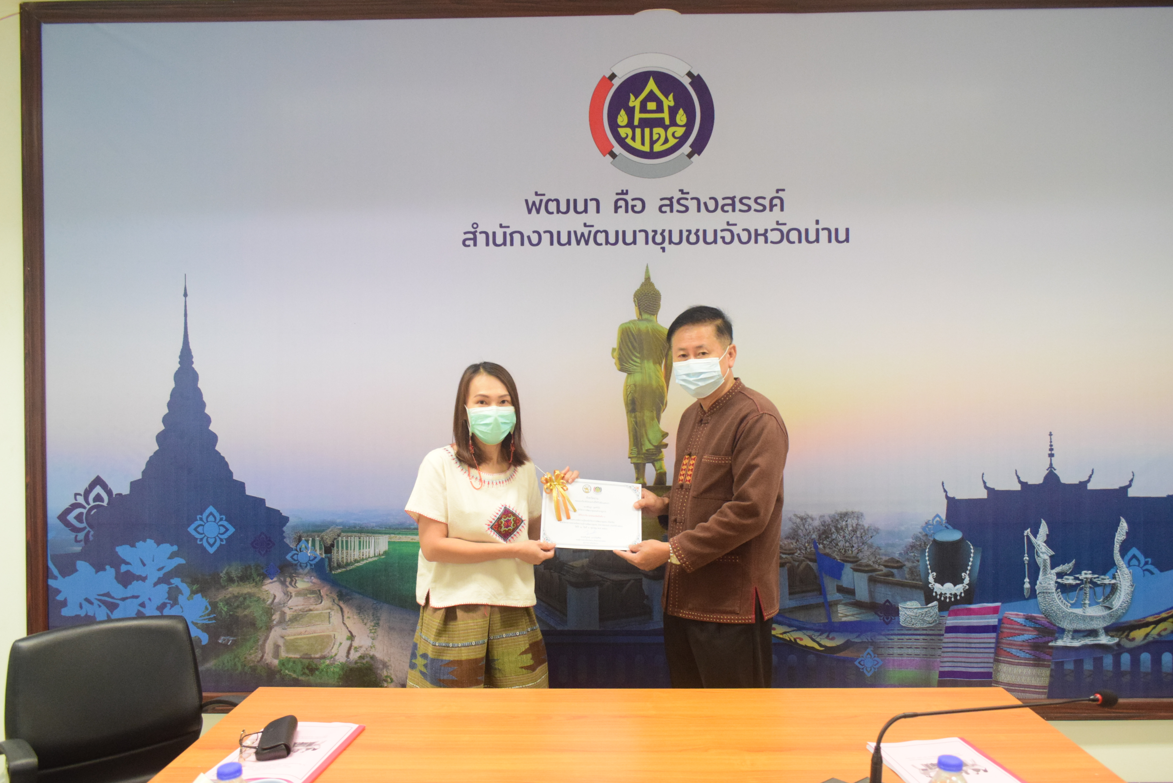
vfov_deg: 48.0
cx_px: 586
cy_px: 392
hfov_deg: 67.4
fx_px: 880
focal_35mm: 27
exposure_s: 1/100
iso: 2500
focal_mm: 18
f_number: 5
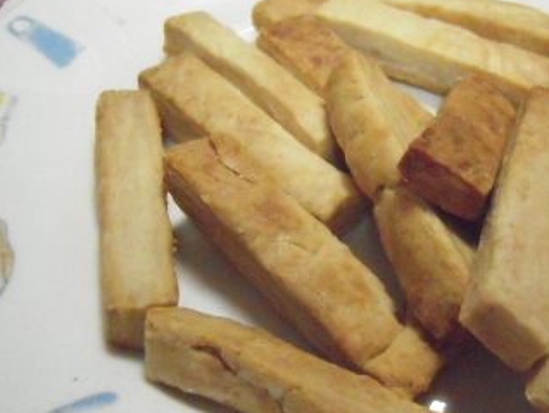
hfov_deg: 41.9
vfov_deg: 32.9
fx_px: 698
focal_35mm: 44
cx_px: 395
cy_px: 215
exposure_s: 1/250
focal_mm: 5
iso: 3200
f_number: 2.7
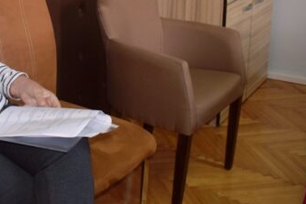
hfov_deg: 29.2
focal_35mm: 65
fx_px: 553
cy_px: 25
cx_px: 8
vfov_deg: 20.5
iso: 800
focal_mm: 21
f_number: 5
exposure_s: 1/100
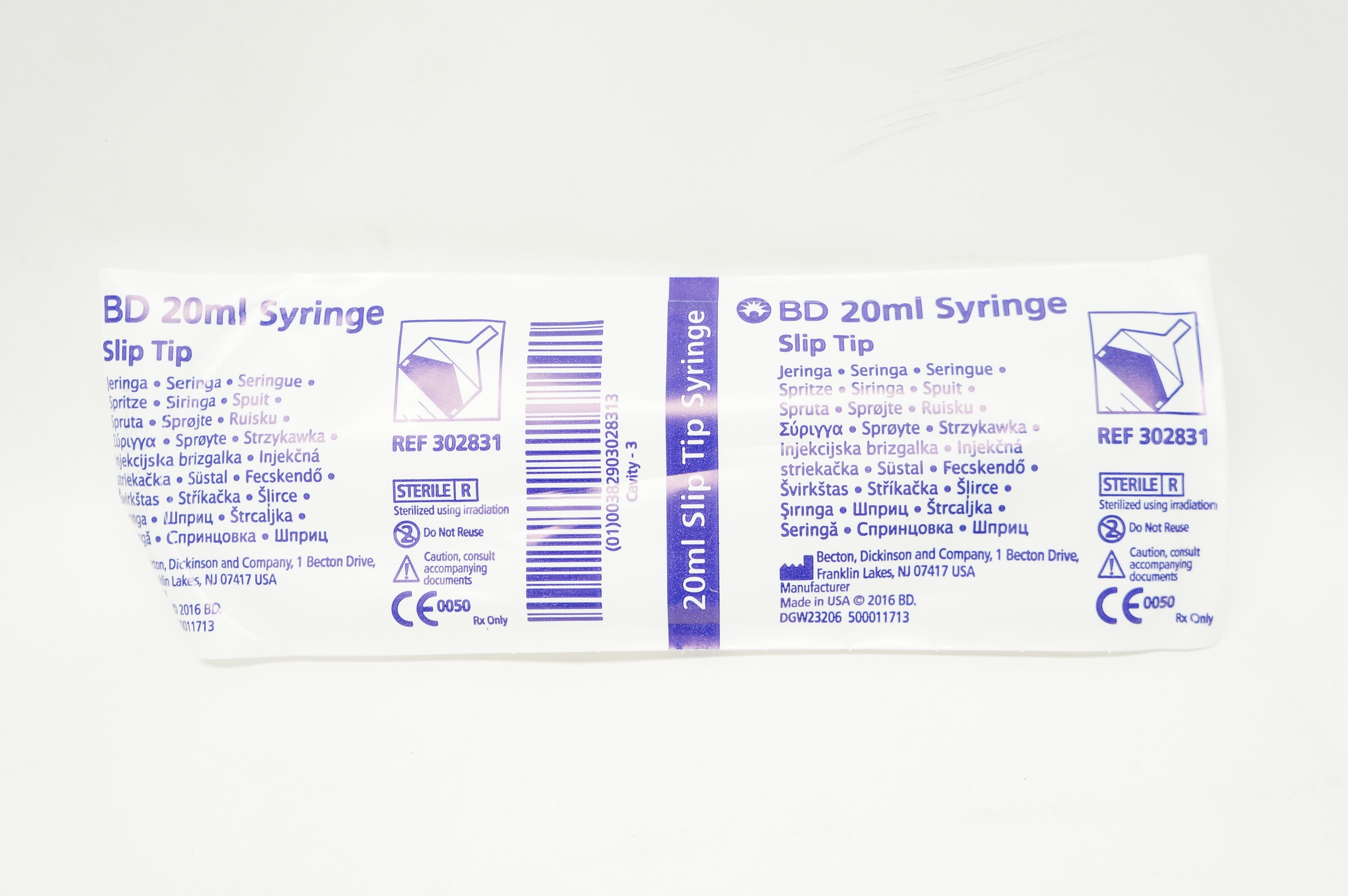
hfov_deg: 45.0
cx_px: 674
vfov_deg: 30.8
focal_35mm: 44
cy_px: 448
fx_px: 1627
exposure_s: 1/50
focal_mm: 29
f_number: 5.6
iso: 400
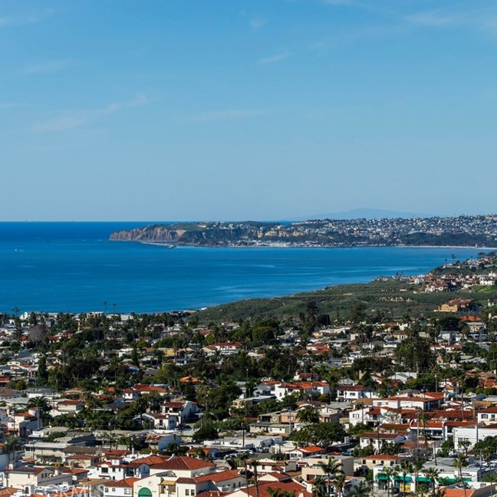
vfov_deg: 12.4
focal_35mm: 141
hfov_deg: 12.4
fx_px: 2290
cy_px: 241
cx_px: 301
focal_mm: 105
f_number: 9
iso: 1000
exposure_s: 1/2500
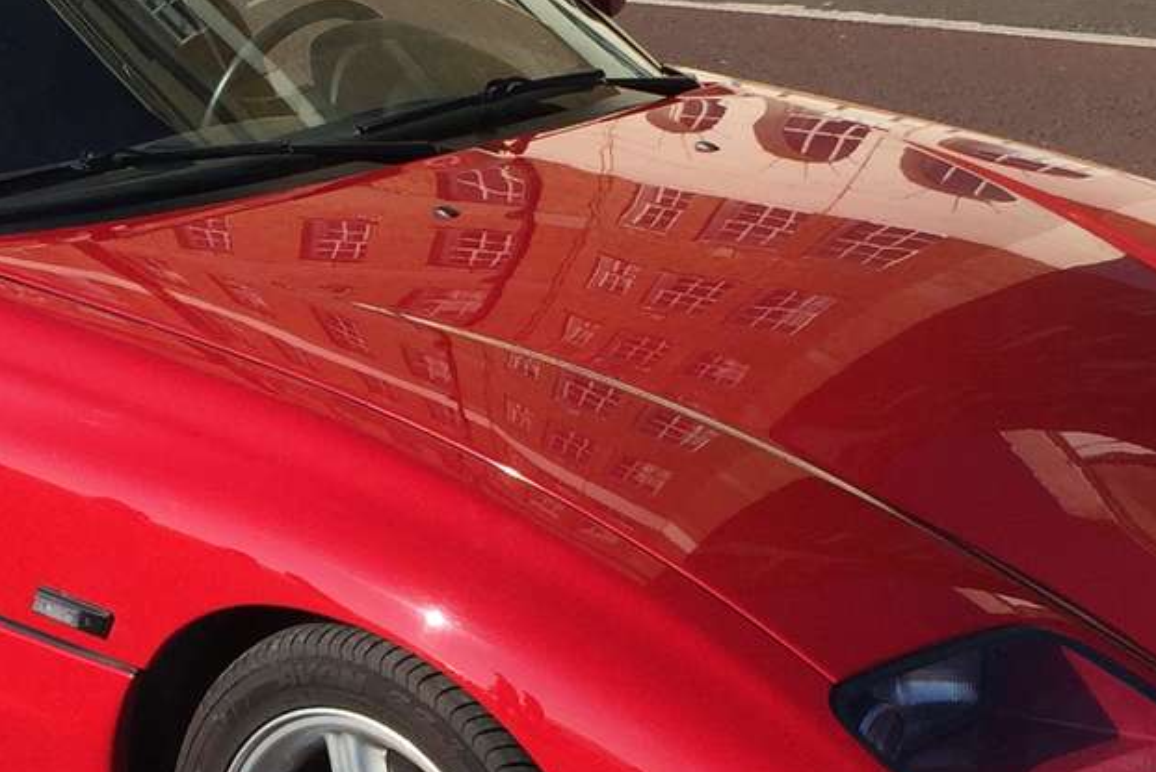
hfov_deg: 20.9
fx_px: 3115
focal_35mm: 97
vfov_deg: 14.1
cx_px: 338
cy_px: 552
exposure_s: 1/2475
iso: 32
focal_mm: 4.15
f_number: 2.2
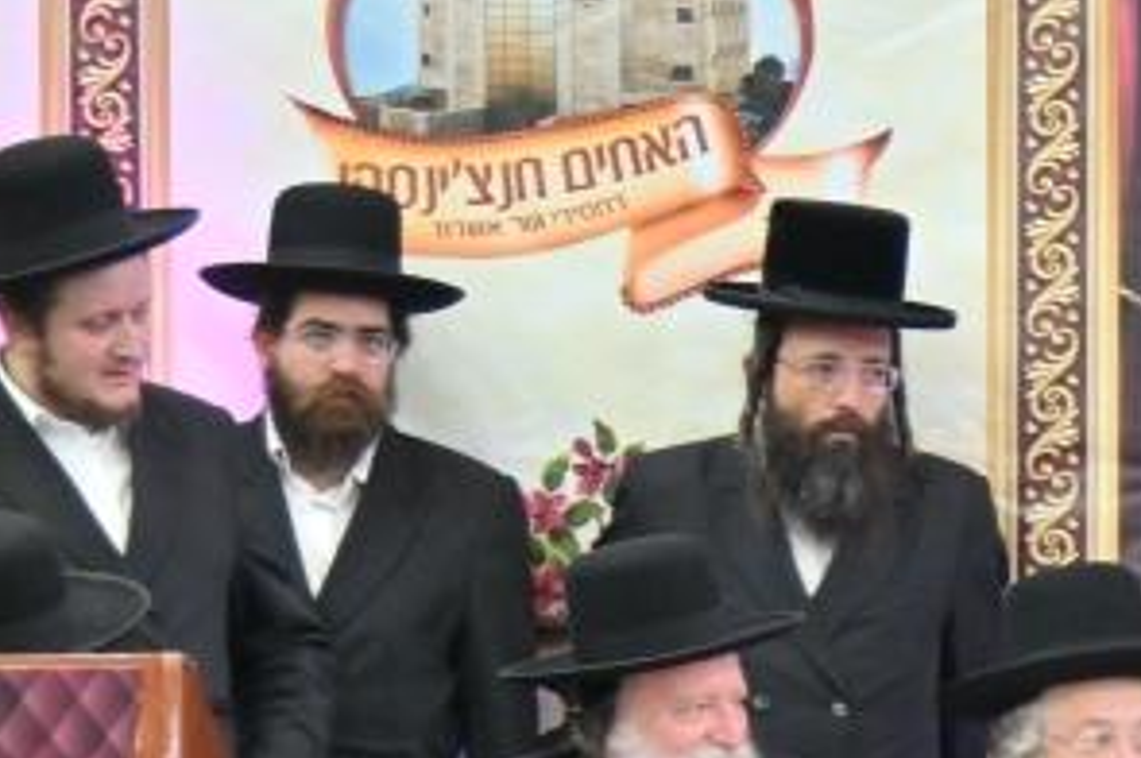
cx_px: 1853
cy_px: 723
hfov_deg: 7.1
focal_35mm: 285
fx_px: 9023
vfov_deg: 4.8
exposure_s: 1/160
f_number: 4
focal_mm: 55
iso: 400
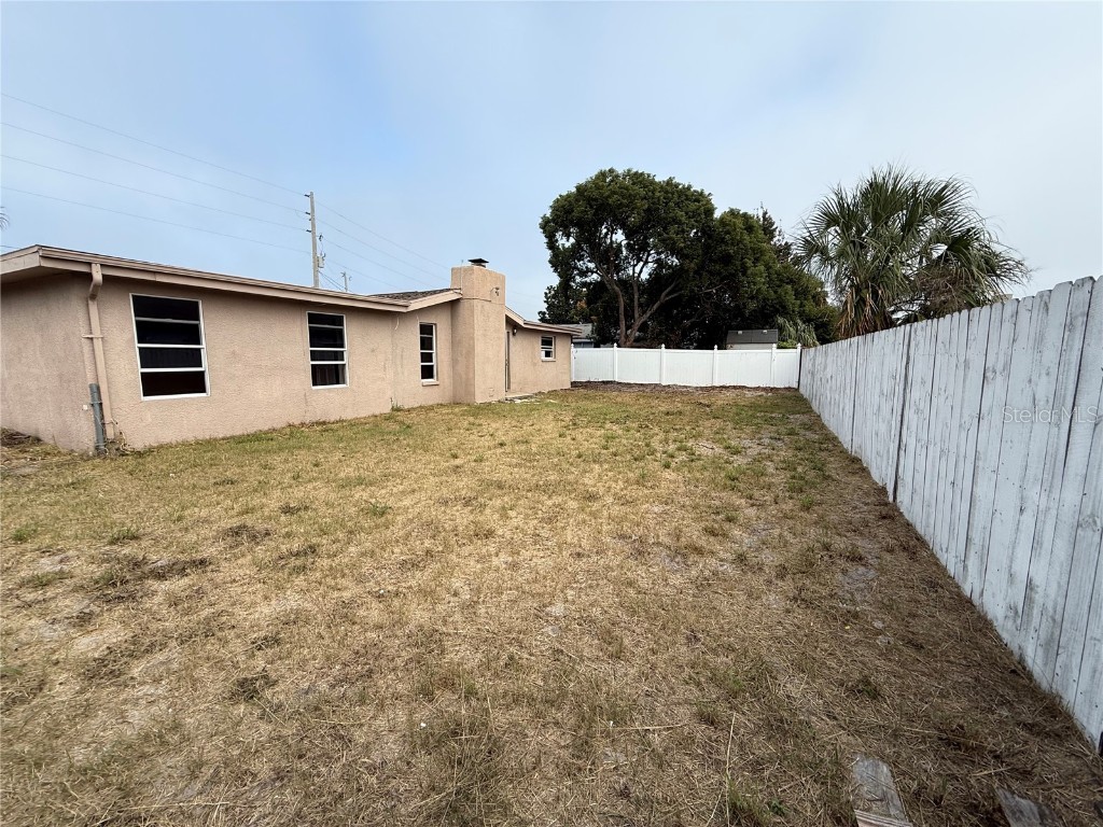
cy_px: 414
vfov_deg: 85.7
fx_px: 446
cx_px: 552
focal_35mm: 14
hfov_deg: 102.1
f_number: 2.2
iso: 50
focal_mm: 2.22
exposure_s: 1/717
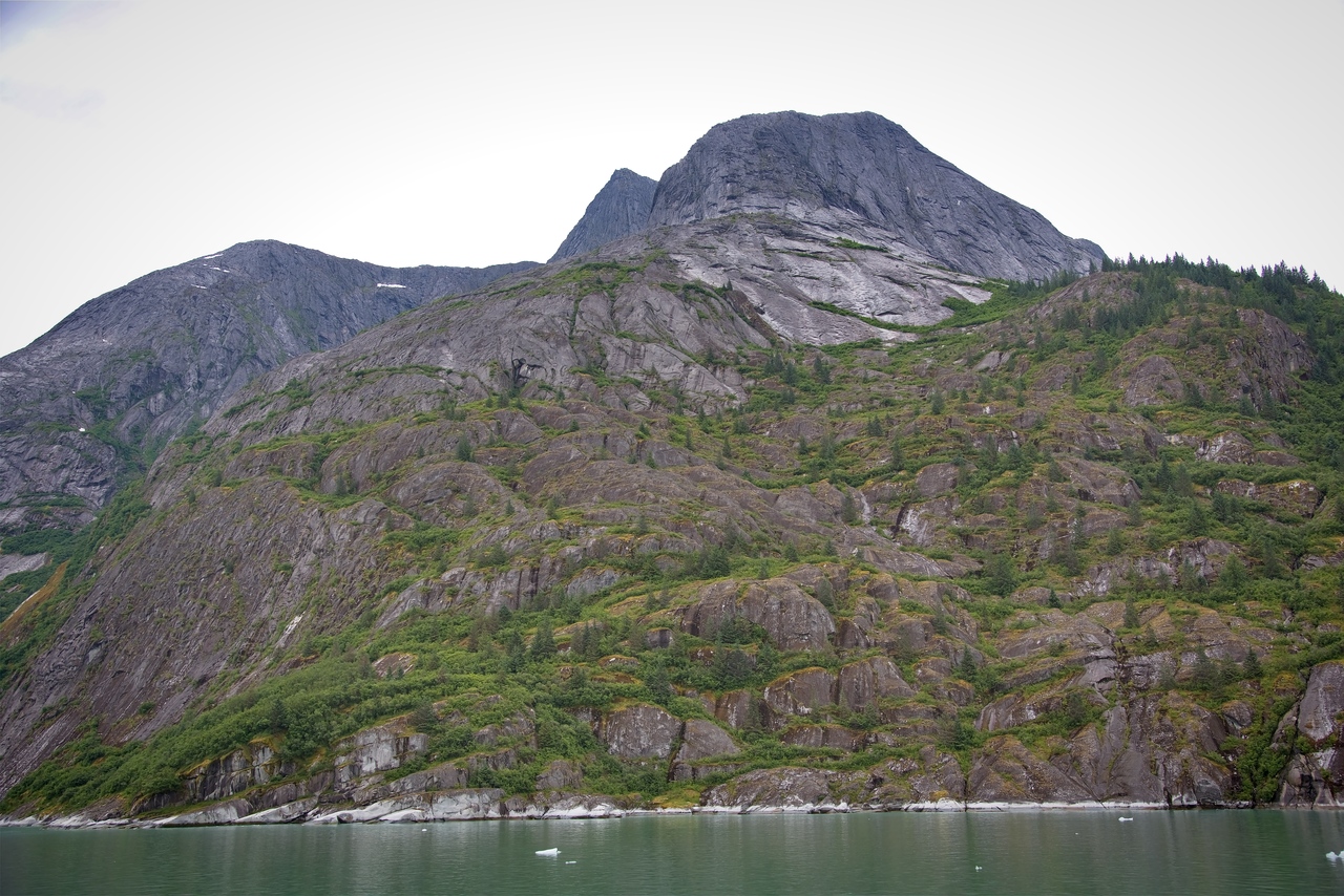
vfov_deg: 41.1
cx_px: 672
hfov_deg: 58.7
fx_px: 1195
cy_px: 448
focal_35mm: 32
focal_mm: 32
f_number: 5
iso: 100
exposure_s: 1/100
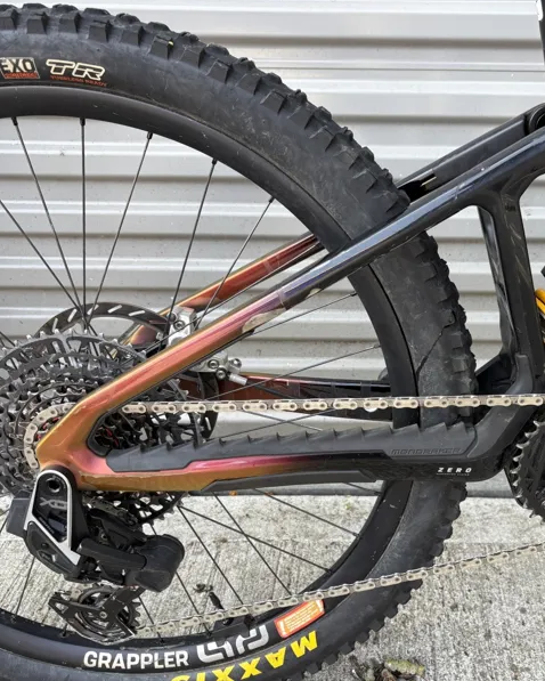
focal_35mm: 34
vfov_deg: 52.8
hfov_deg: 42.8
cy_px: 340
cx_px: 365
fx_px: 685
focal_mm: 5.96
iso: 32
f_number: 1.6
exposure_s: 1/122
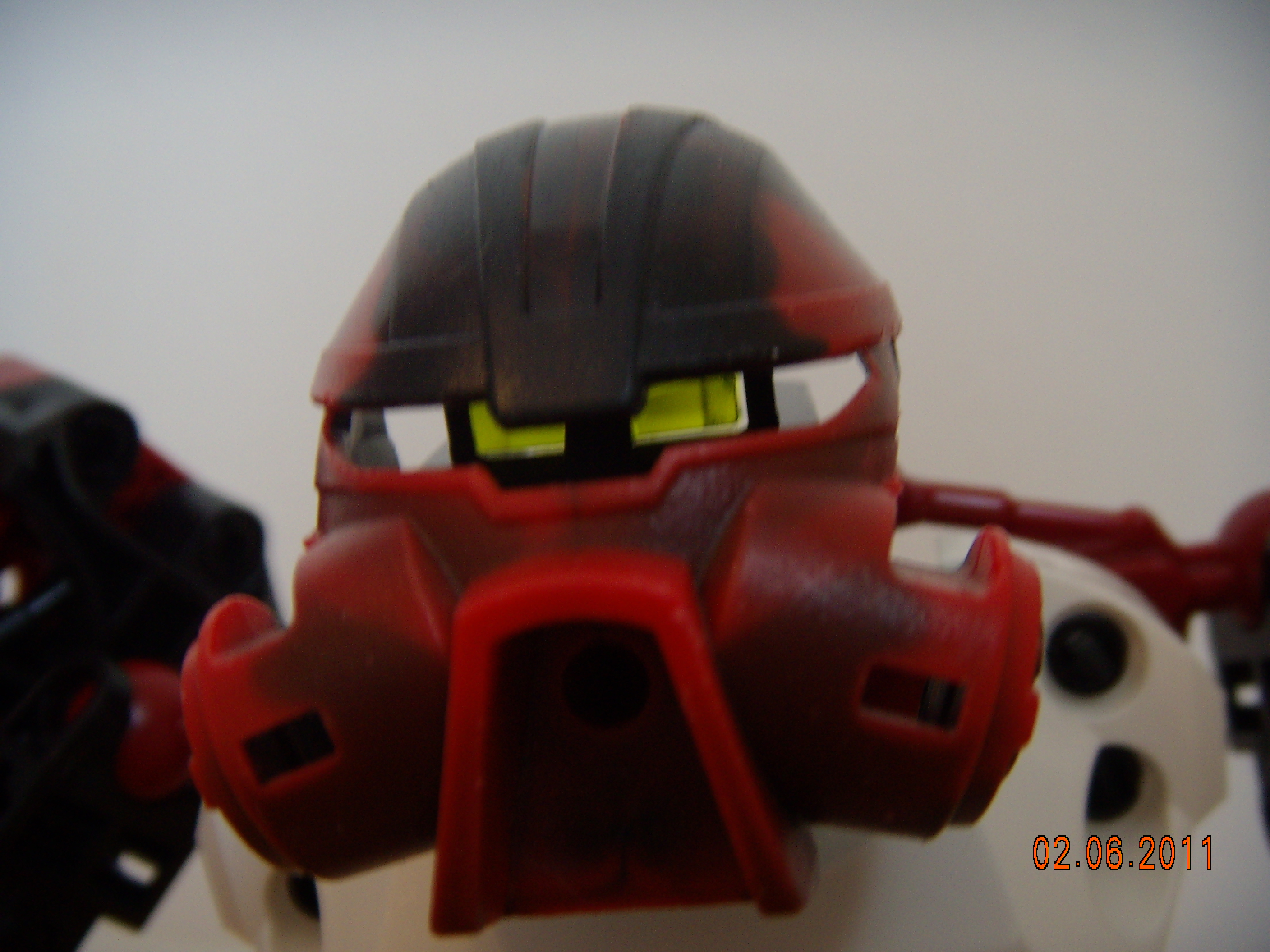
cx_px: 635
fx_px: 1394
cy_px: 476
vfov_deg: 37.7
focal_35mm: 38
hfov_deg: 49.0
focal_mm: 6.4
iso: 100
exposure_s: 1/23.8
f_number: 3.5
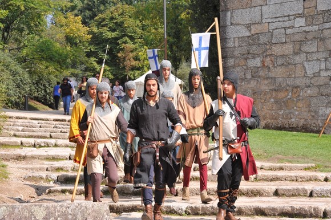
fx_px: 1103
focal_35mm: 120
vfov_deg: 11.4
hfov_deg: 17.1
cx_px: 166
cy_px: 110
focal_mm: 120
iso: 400
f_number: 9
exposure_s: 1/200
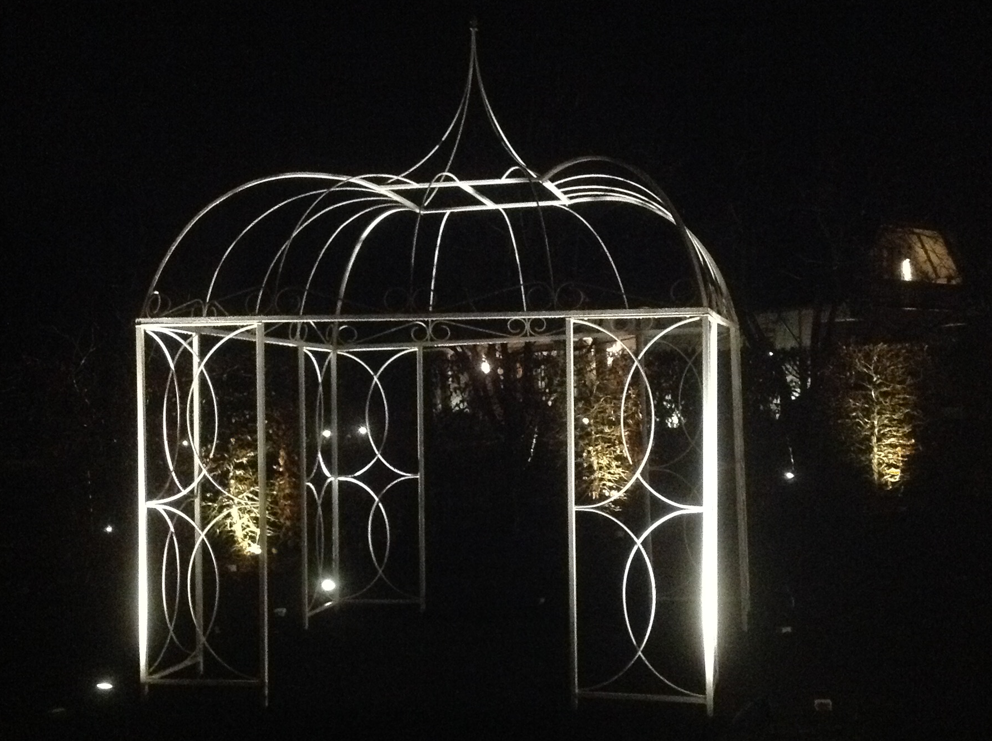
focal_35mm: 51
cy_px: 454
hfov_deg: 37.5
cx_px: 507
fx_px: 1459
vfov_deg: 28.4
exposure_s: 1/15
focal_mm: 4.28
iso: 800
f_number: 2.4
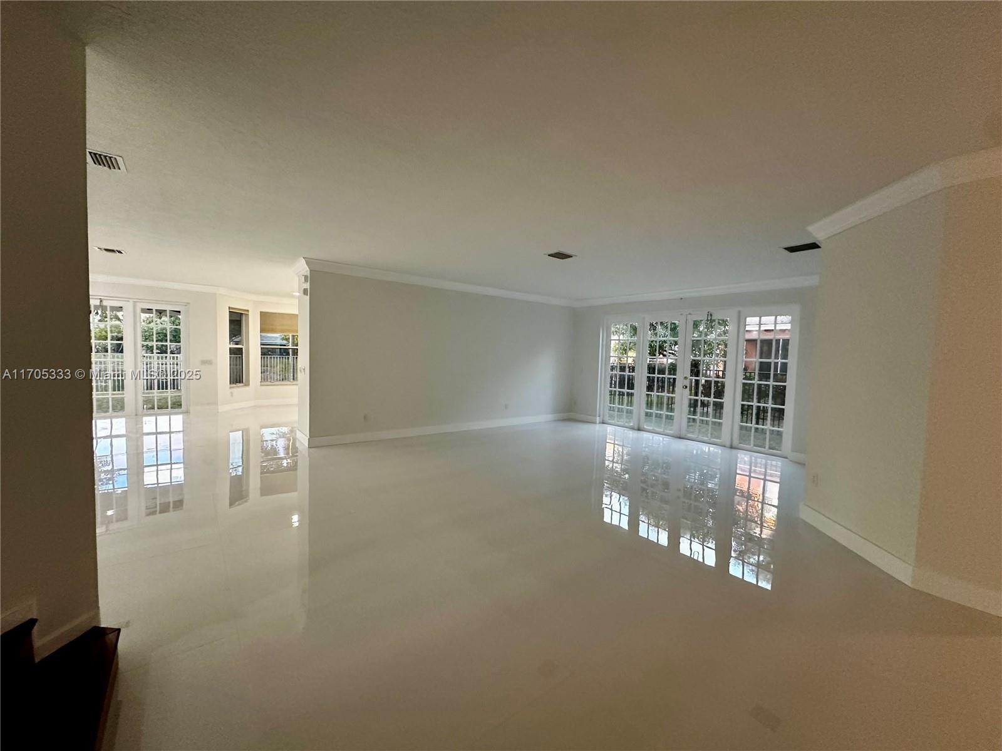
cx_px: 501
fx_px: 405
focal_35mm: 14
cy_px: 376
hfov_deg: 102.1
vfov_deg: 85.7
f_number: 2.2
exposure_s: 1/120
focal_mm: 2.22
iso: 320
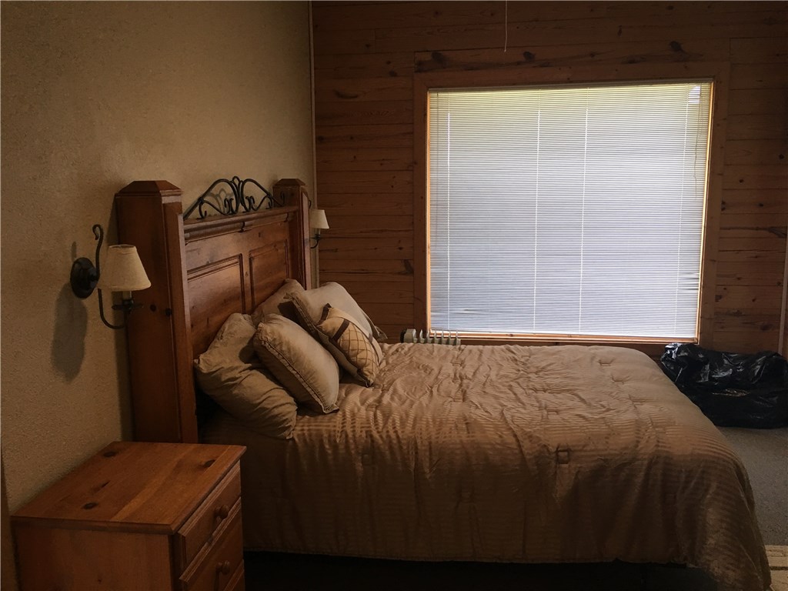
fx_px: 660
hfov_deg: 61.7
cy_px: 296
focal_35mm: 29
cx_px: 394
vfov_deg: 48.2
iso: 40
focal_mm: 4.15
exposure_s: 1/30
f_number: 2.2
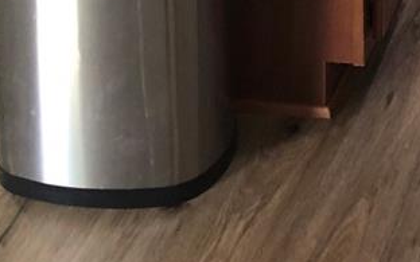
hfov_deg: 16.8
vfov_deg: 9.7
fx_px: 1305
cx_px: 599
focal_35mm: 114
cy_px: -441
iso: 40
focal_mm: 3.99
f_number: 1.8
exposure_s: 1/15
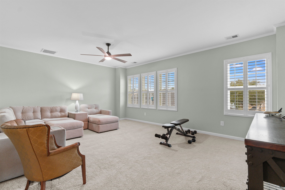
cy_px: 95
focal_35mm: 16
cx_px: 142
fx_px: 127
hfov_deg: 96.7
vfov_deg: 73.7
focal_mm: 11
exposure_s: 1/6
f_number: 4.8
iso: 100
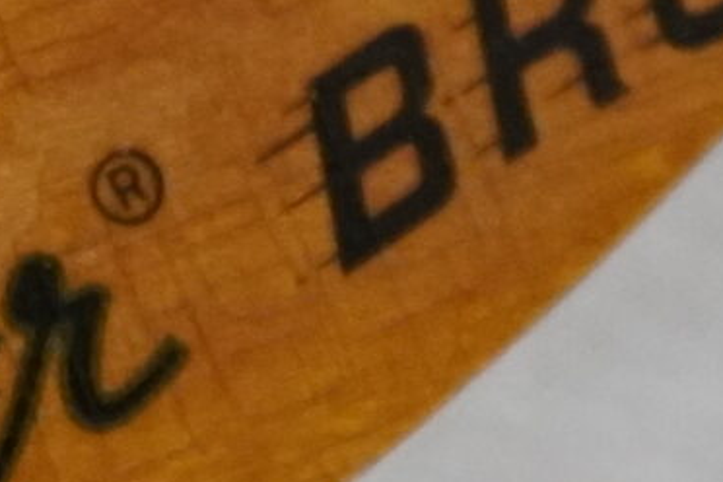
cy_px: -180
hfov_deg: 7.1
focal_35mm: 289
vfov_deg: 4.7
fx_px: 5804
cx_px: -120
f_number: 4.5
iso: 3200
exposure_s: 1/160
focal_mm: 28
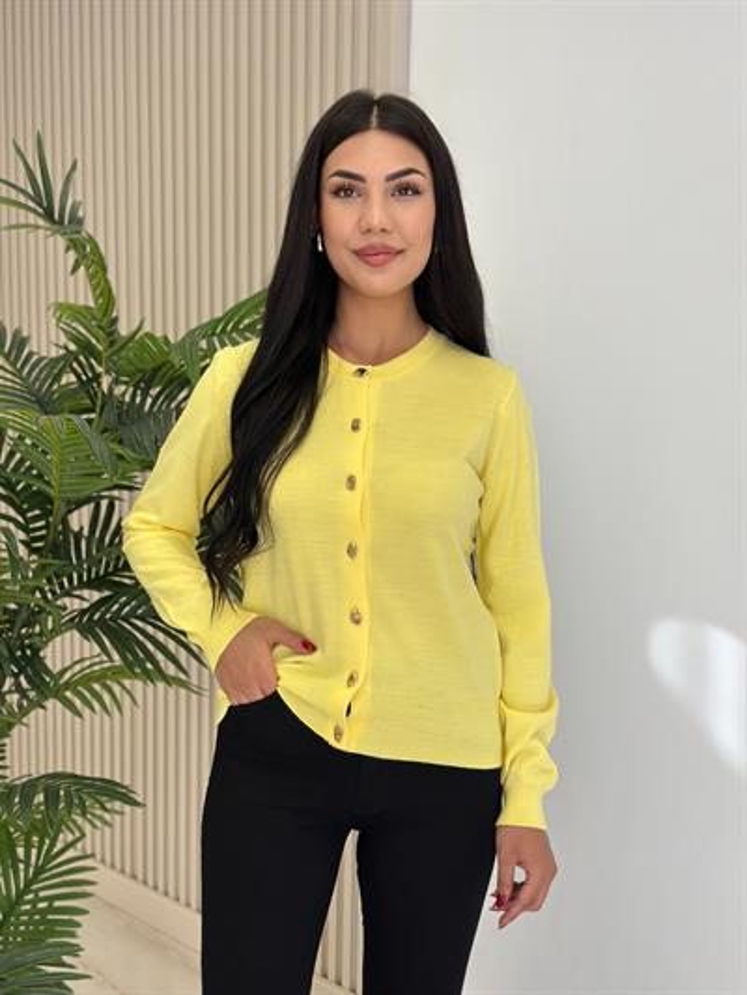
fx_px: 1381
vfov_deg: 39.6
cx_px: 374
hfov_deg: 30.3
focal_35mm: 48
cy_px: 498
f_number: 1.78
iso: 80
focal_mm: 6.86
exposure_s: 1/491
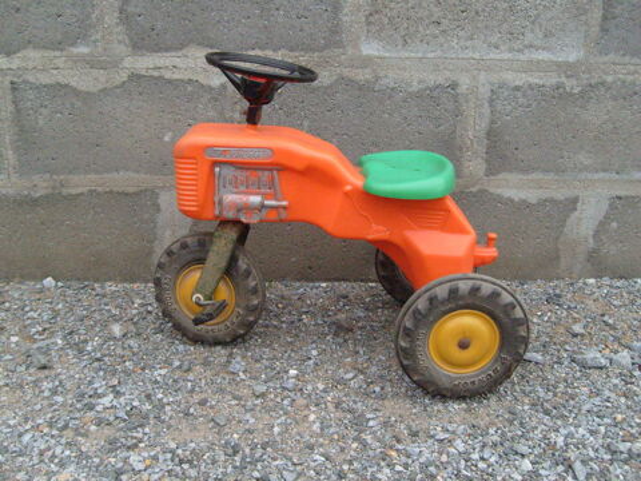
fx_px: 648
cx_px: 320
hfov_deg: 52.6
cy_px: 240
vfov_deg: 40.7
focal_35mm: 35
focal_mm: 5.8
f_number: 7.1
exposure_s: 1/180
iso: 400
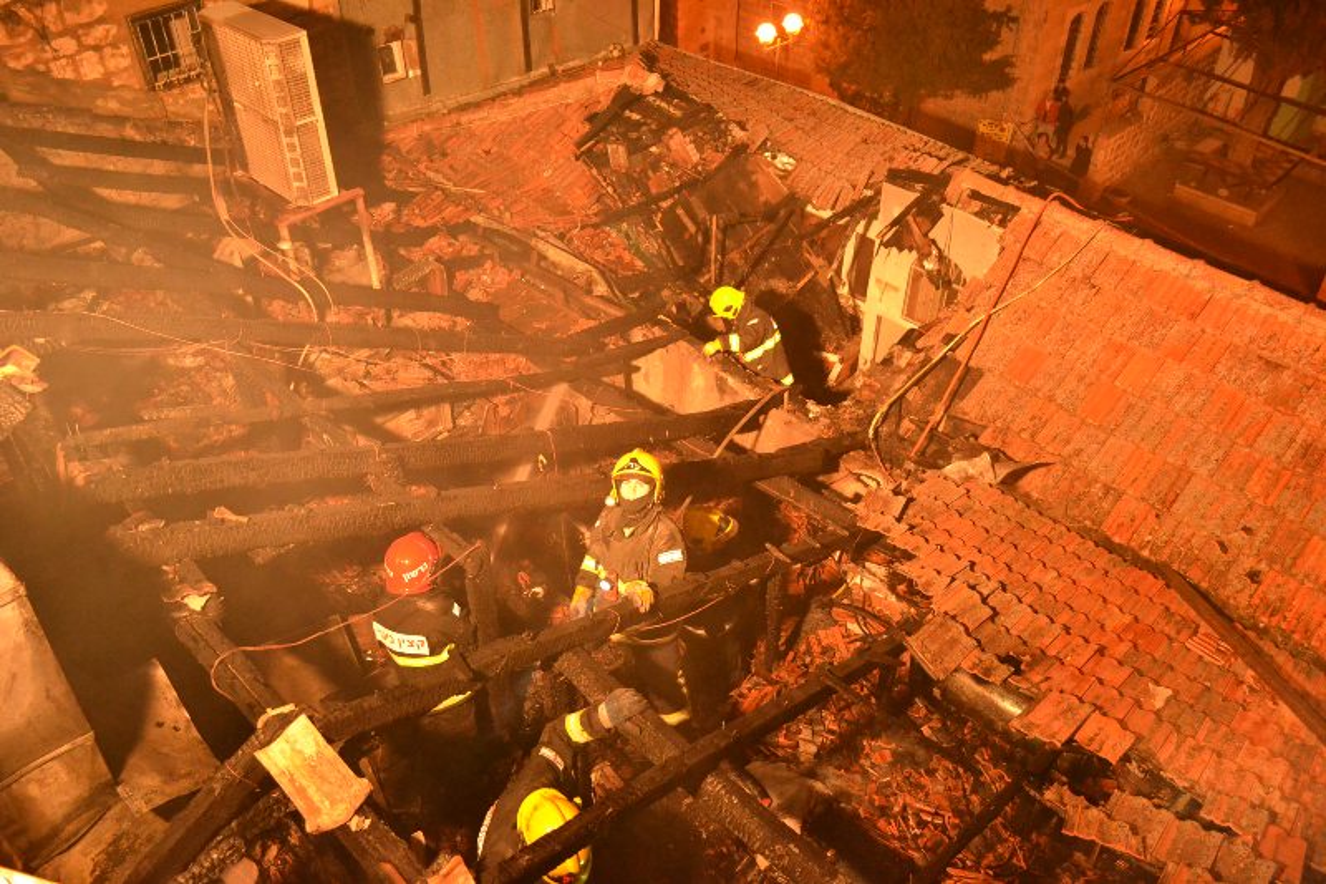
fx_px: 994
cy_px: 442
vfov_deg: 47.9
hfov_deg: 67.4
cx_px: 663
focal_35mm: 27
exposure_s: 1/30
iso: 3200
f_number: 3.5
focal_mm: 18
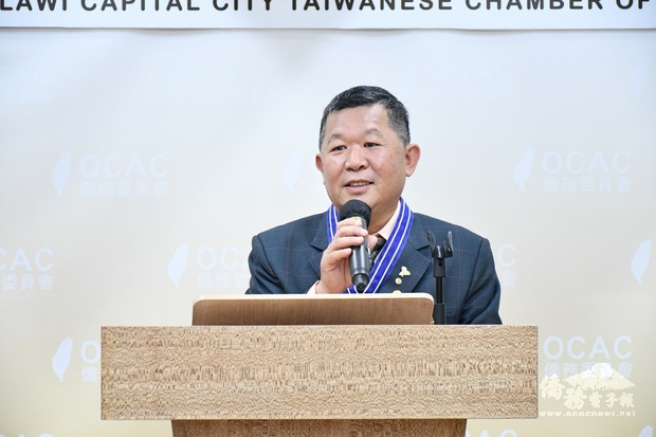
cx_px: 328
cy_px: 218
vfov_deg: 10.2
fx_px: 2459
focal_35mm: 135
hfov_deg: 15.2
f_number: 5.3
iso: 4500
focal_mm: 90
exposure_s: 1/160
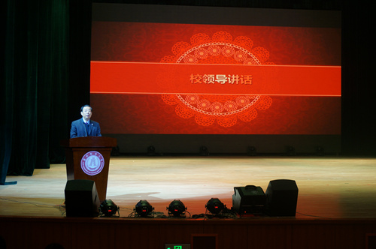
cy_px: 124
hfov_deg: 40.0
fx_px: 516
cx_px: 188
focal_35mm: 50
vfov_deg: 27.2
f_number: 5
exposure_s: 1/60
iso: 320
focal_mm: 33
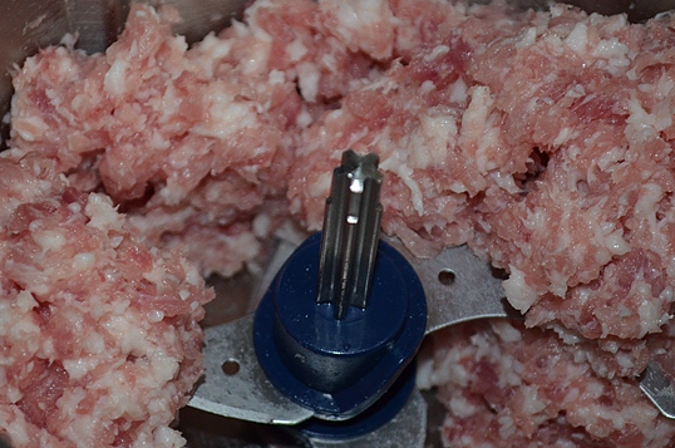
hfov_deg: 19.1
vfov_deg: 12.8
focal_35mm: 107
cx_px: 345
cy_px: 192
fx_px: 2003
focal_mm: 48
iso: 1400
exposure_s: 1/60
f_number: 5.6
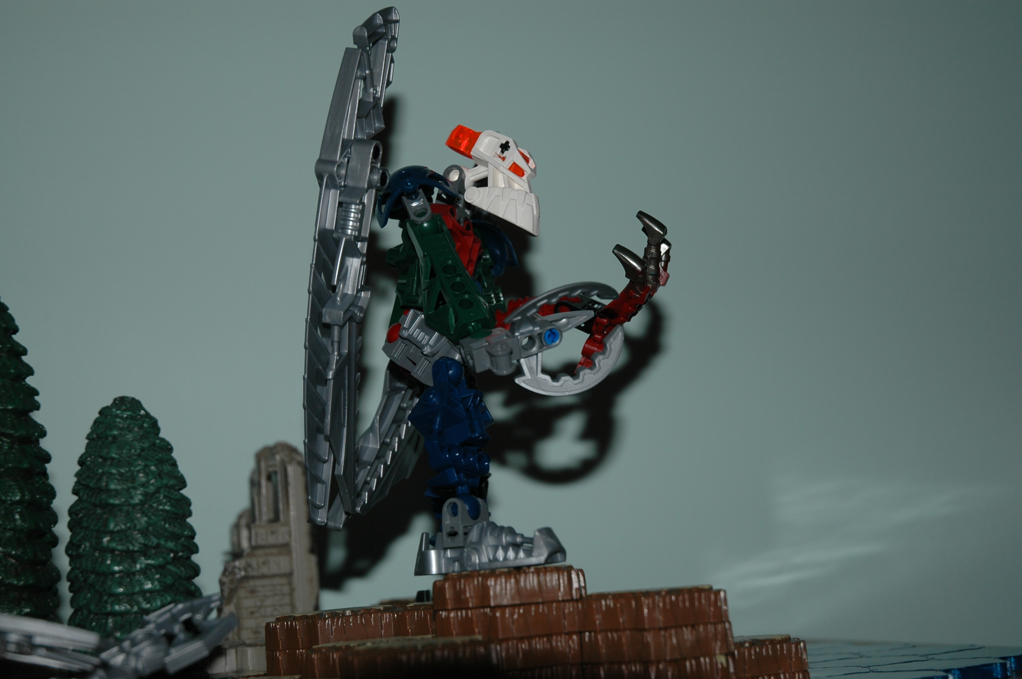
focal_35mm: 69
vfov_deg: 19.7
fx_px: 1957
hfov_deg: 29.3
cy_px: 340
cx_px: 511
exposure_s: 1/60
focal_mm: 46
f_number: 4.5
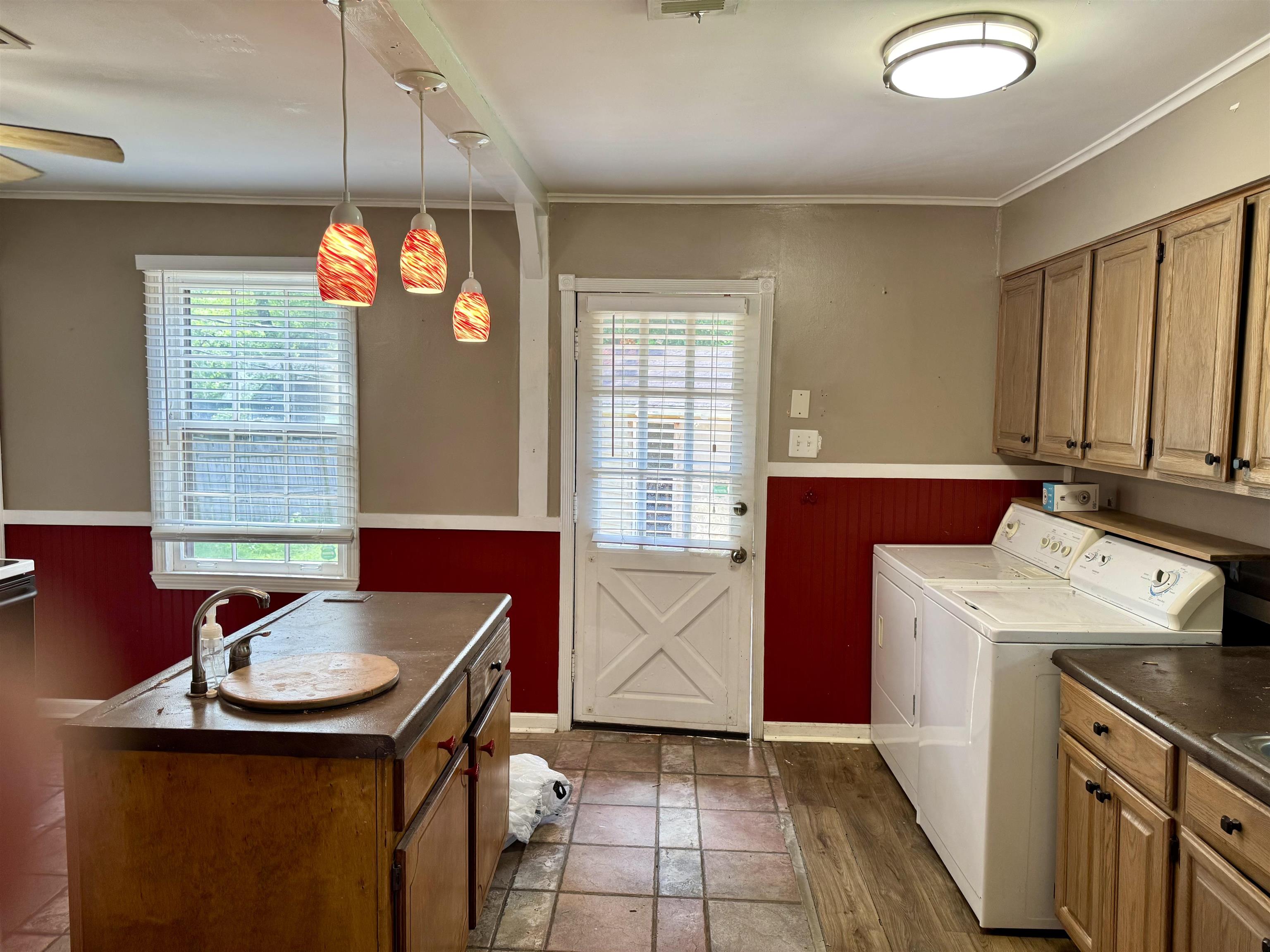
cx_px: 635
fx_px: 881
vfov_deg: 56.8
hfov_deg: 71.6
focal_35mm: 24
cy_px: 476
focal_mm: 6.76
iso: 100
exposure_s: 1/120
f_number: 1.78
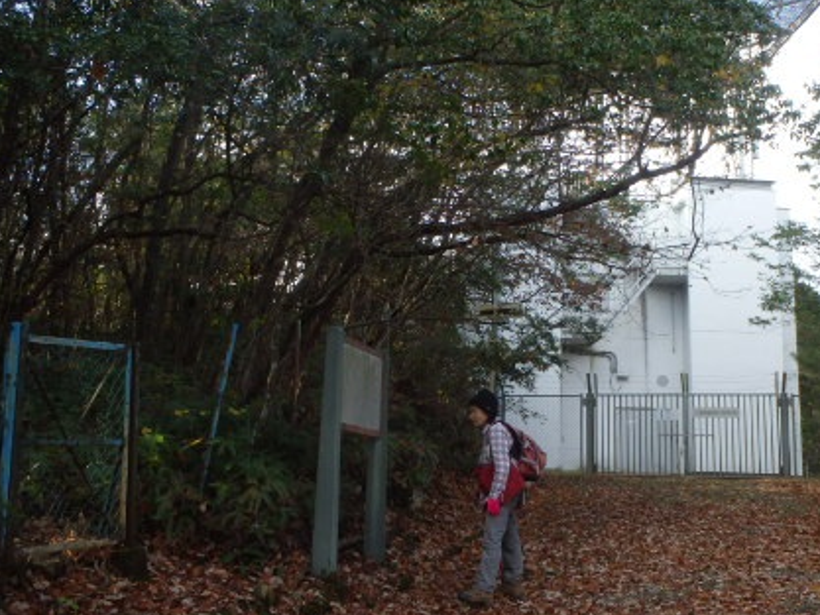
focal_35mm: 43
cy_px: 279
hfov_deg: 43.6
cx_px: 488
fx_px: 1019
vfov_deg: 33.6
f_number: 3.9
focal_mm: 5
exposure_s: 1/125
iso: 125
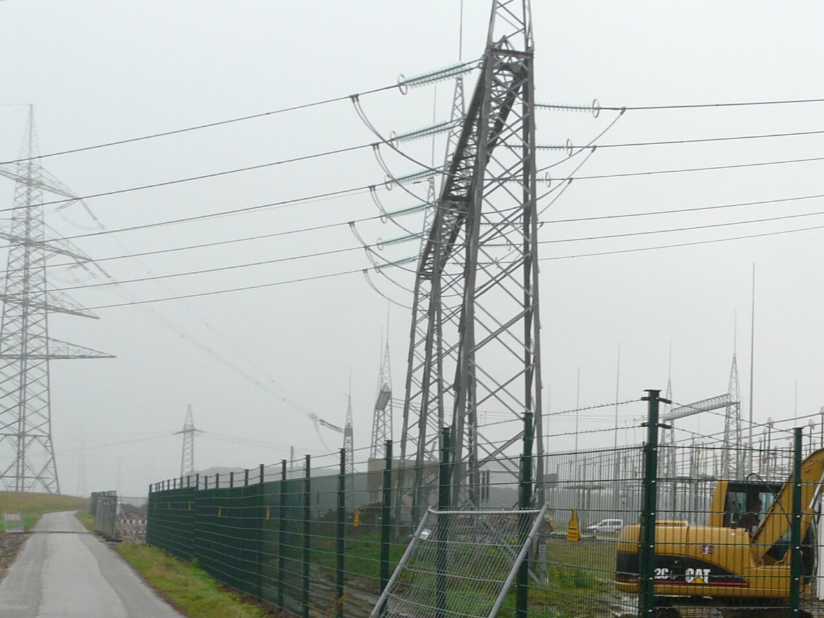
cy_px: 513
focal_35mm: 56
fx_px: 1333
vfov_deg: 25.6
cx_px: 783
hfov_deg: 32.2
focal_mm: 4.6
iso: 100
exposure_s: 1/160
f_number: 4
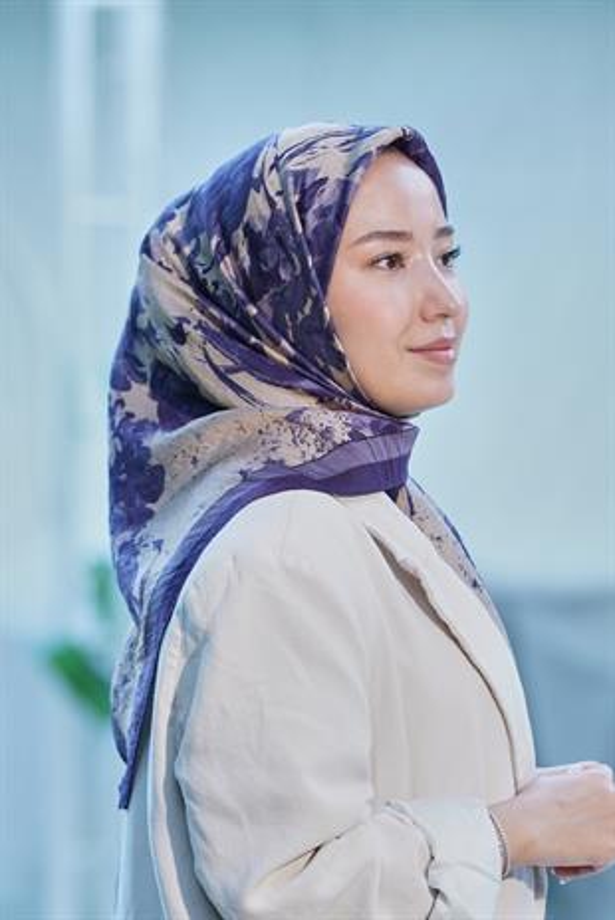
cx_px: 308
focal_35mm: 120
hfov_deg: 11.4
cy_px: 460
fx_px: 3070
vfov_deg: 17.1
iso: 640
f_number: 3.5
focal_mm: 120
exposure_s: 1/200
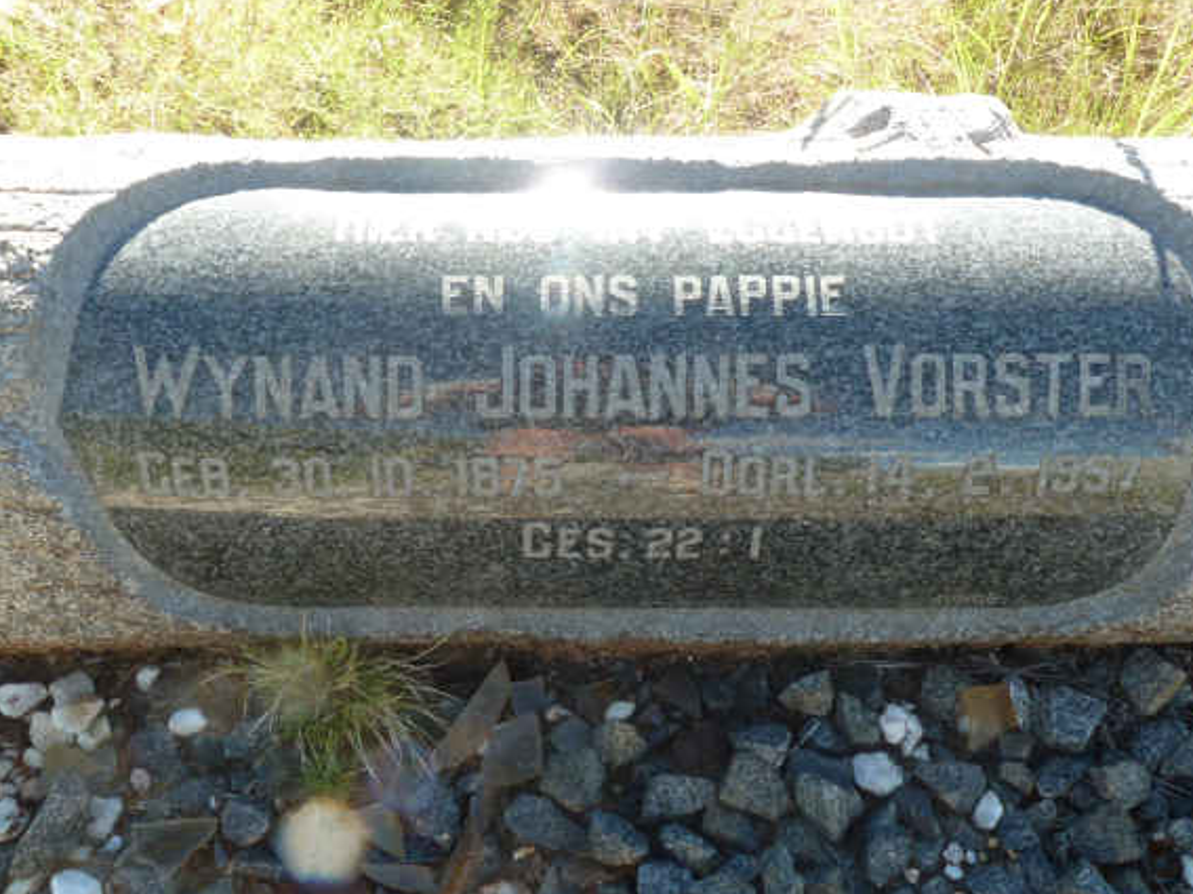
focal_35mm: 35
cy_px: 432
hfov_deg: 52.6
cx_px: 579
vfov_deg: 40.7
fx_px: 1206
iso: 80
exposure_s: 1/40
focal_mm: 4.1
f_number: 6.3
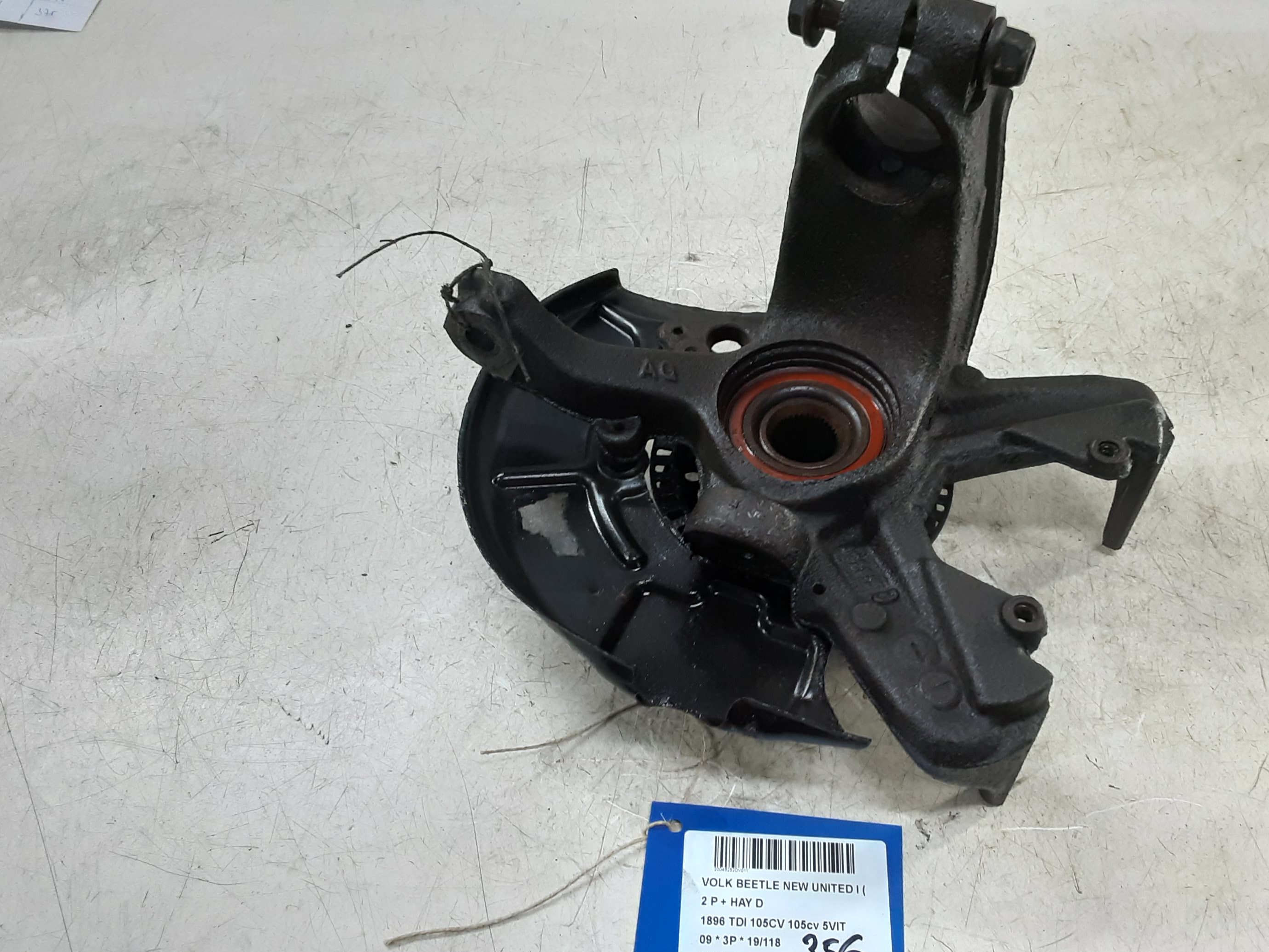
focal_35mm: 32
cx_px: 700
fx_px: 1173
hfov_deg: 56.7
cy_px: 483
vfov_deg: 44.2
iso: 125
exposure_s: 1/50
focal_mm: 2.91
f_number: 1.9
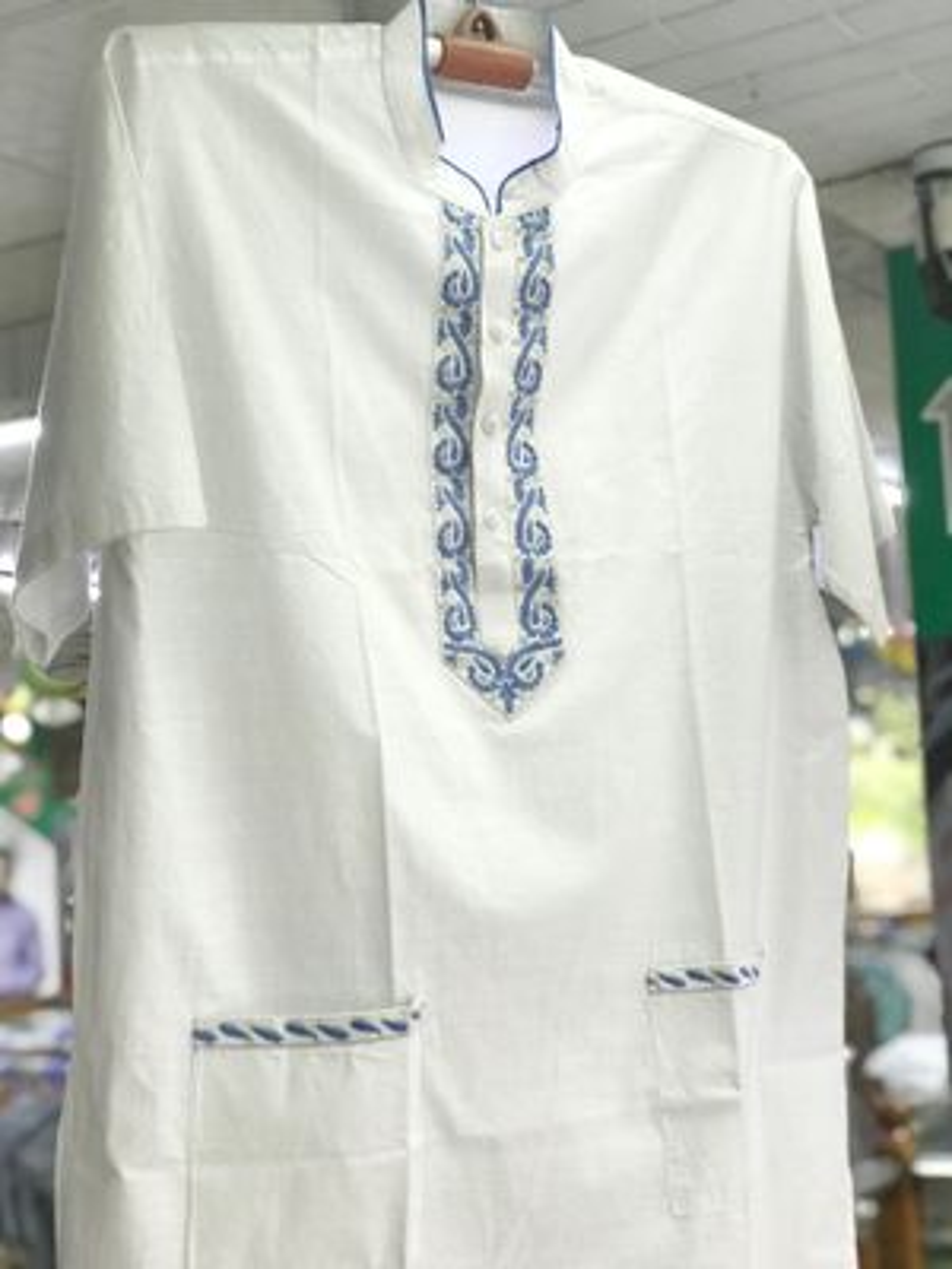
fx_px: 2090
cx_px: 476
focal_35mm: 57
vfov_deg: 33.8
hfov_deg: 25.7
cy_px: 634
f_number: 2.8
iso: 50
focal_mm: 6.6
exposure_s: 1/50
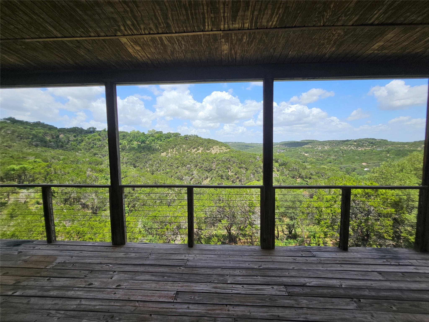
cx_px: 214
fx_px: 161
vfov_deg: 89.9
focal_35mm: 13
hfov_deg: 106.2
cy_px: 161
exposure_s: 1/1472
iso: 50
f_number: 2.2
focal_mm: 2.2
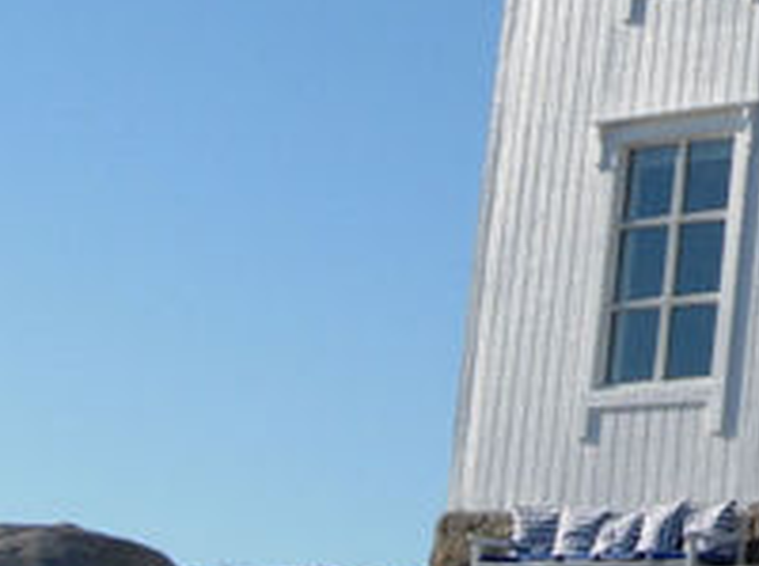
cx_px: 964
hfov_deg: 12.6
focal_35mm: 152
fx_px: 3325
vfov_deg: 9.6
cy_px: -40
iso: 64
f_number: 4.8
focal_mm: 7.8
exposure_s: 1/912
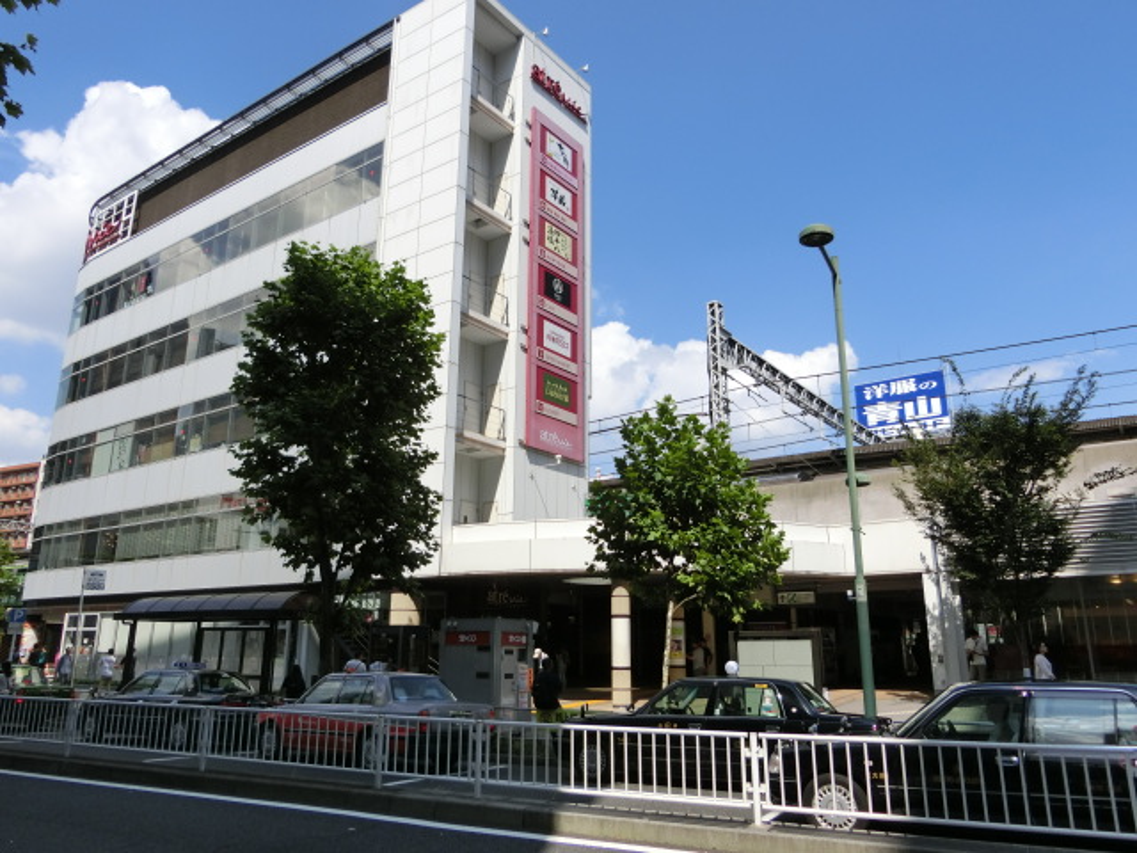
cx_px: 568
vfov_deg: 54.9
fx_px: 821
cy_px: 426
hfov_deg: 69.4
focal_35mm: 25
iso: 80
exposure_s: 1/320
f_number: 7
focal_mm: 4.5
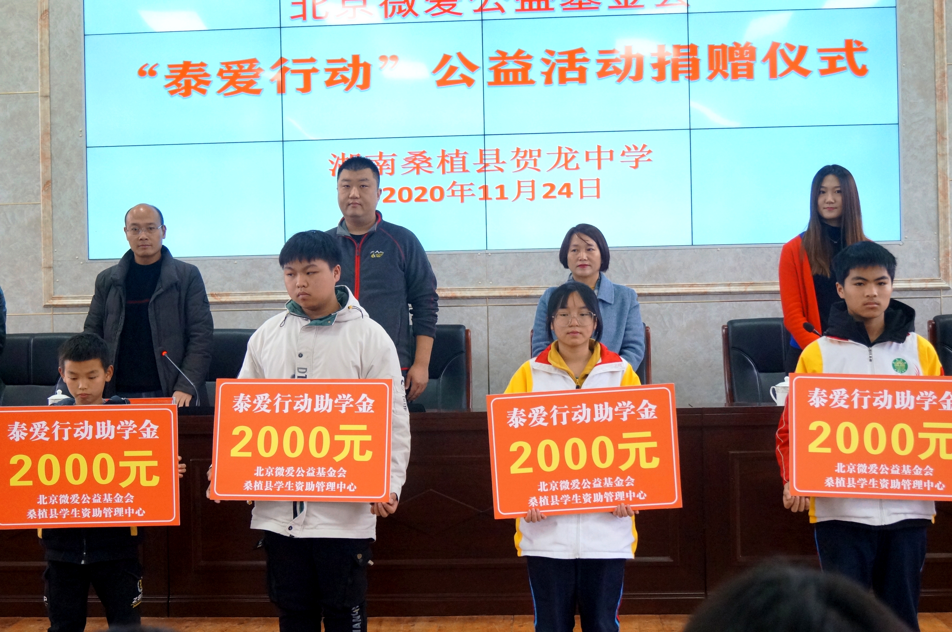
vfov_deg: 29.8
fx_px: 1188
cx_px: 476
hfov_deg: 43.7
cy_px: 316
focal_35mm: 45
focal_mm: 30
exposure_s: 1/160
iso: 1600
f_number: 4.5
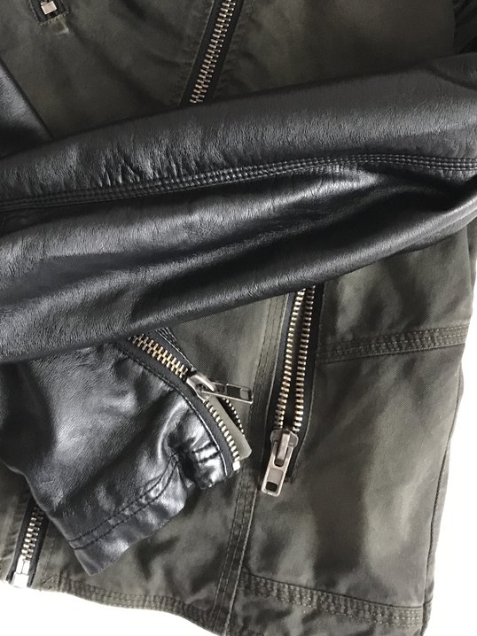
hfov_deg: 27.3
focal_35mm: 52
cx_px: 74
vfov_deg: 36.1
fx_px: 956
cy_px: 166
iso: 100
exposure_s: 1/14
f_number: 1.8
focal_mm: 3.99
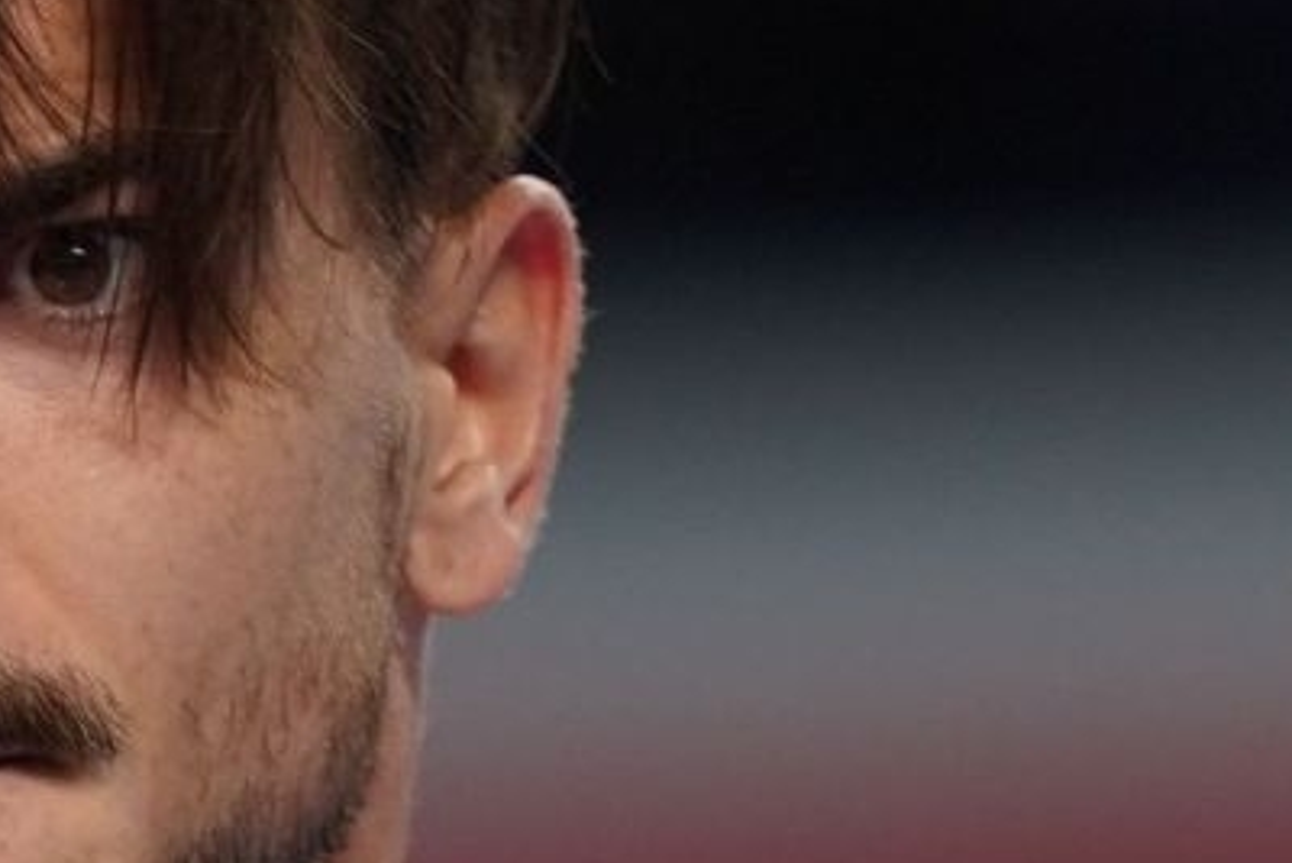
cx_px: -310
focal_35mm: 2699
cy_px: 1241
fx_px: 96894
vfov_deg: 0.5
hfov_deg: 0.8
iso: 500
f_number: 2.8
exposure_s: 1/400
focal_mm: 400
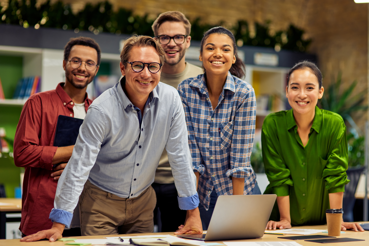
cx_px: 184
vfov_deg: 16.1
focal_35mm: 85
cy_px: 123
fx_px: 871
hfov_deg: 23.9
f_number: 1.8
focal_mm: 85
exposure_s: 1/160
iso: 400
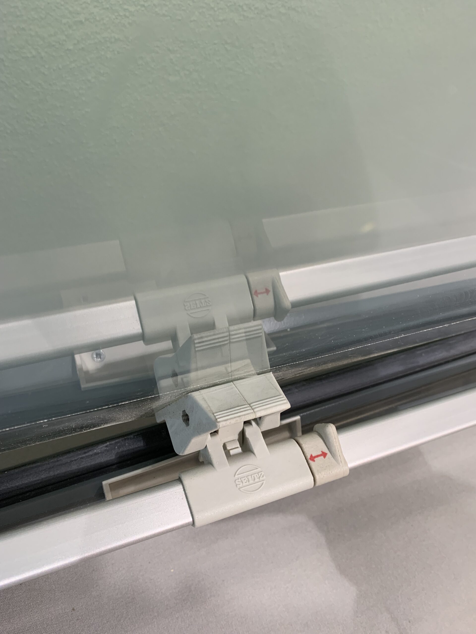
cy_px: 317
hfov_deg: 53.1
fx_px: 477
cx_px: 238
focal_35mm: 26
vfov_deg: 67.3
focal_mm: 4.25
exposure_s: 1/100
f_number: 1.8
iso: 100
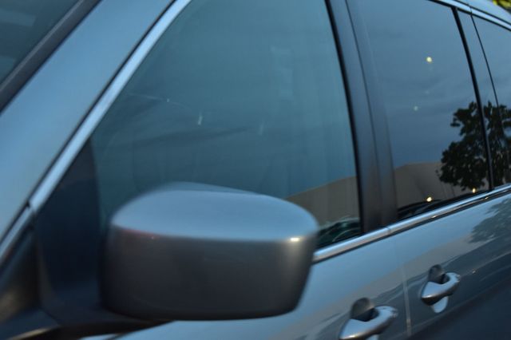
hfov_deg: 27.0
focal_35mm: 75
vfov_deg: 18.2
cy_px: 170
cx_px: 256
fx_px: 1064
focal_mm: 50
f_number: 5.6
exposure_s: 1/13
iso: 1600
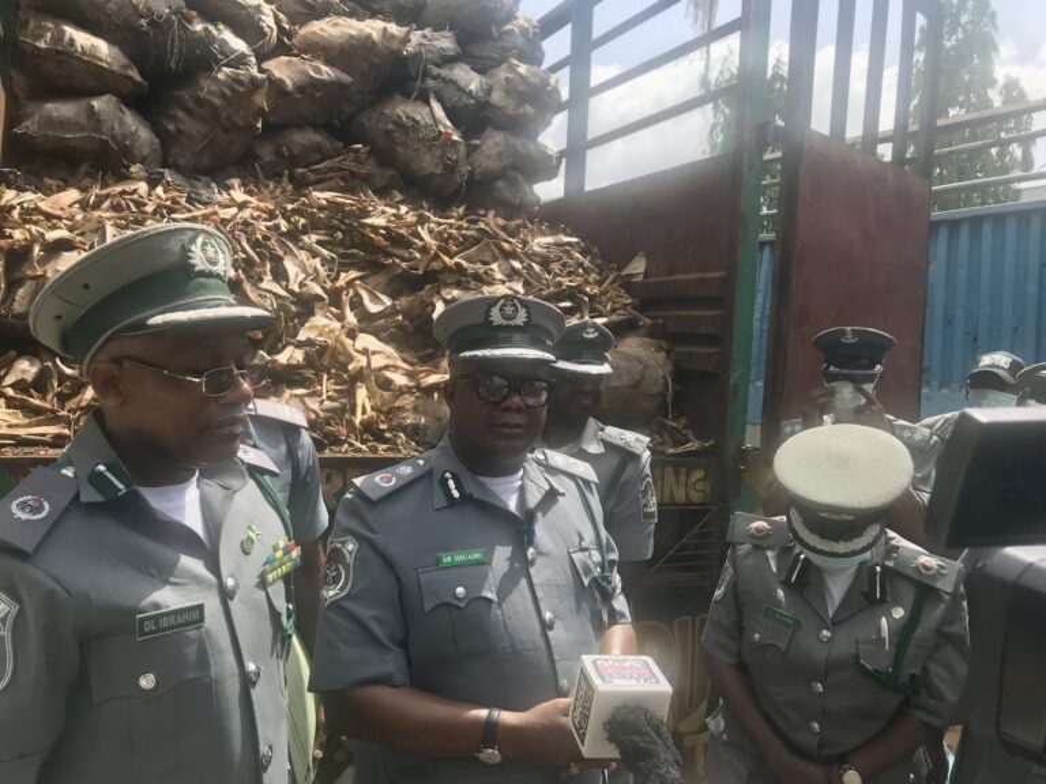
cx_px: 523
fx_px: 846
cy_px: 392
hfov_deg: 63.4
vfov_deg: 49.7
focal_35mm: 28
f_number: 1.8
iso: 20
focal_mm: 3.99
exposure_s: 1/1153
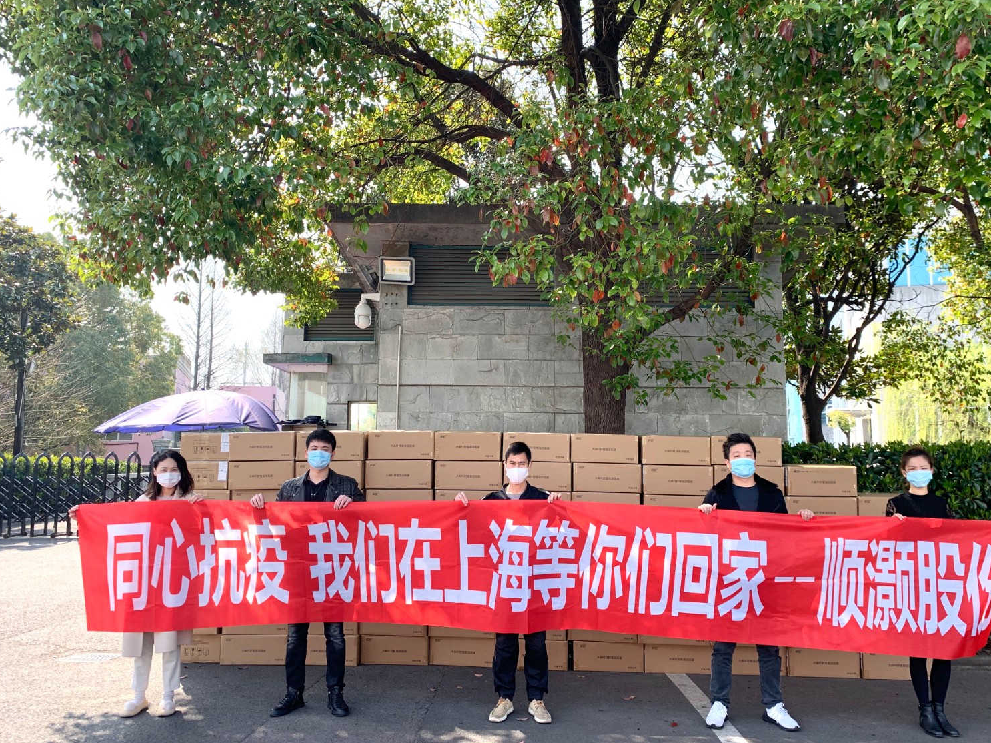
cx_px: 519
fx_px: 801
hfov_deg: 63.4
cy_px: 361
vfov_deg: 49.7
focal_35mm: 28
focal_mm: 4.25
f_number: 1.8
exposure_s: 1/350
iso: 25
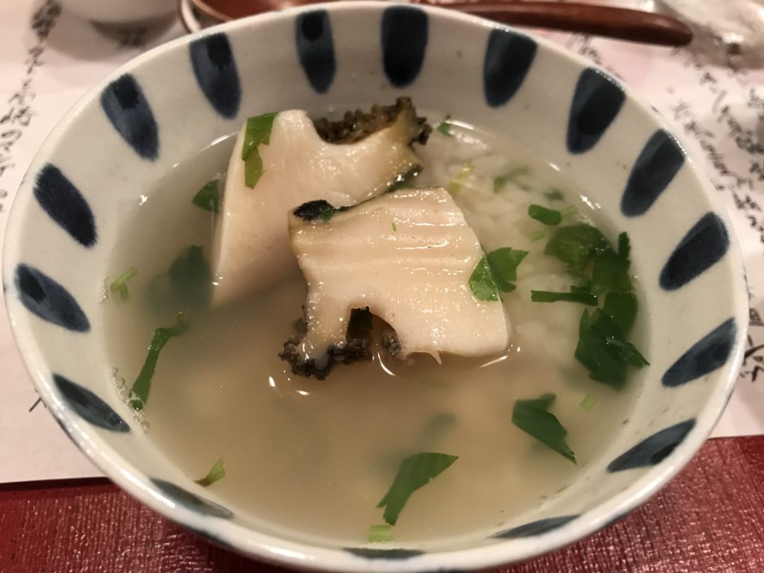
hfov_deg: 63.4
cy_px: 286
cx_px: 382
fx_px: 618
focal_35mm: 28
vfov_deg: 49.7
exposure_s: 1/15
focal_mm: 3.99
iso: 50
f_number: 1.8
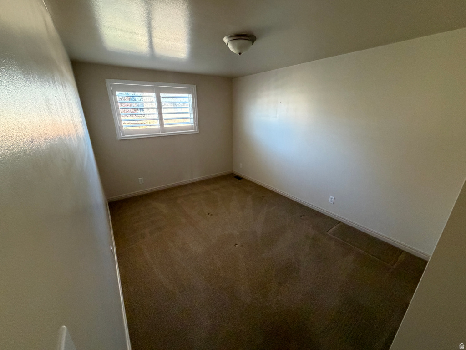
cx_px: 233
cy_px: 175
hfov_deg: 102.1
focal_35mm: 14
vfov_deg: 85.7
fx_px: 188
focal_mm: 2.22
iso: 500
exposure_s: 1/60
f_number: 2.2
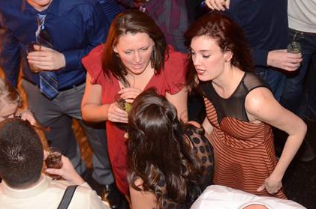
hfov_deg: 20.8
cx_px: 193
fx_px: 859
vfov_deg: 13.9
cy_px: 112
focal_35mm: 98
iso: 2500
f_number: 2.8
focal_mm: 50
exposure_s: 1/15
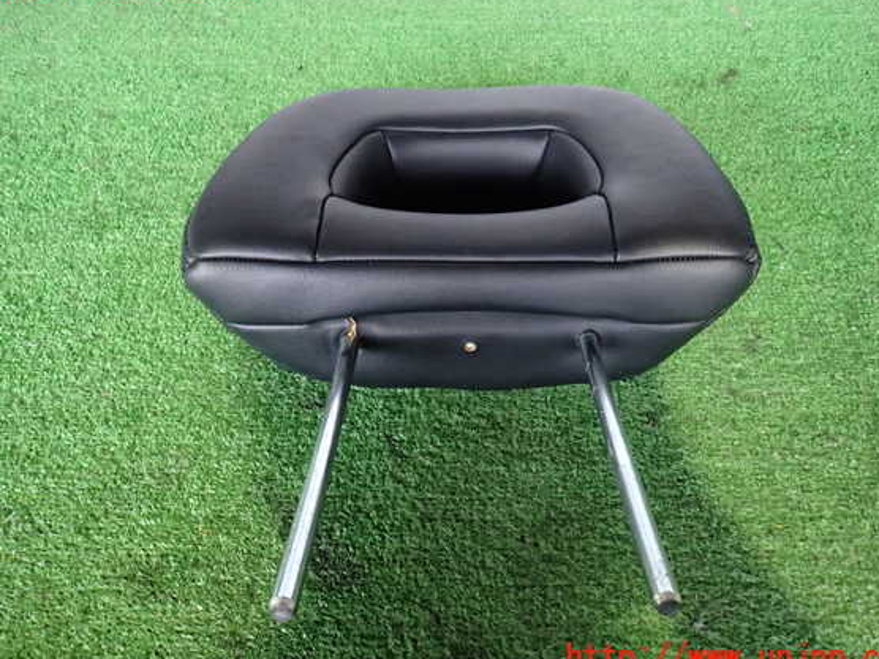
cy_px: 322
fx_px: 686
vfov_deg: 51.4
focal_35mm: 27
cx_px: 449
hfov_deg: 65.3
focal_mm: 4.5
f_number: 2
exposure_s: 1/30
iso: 400
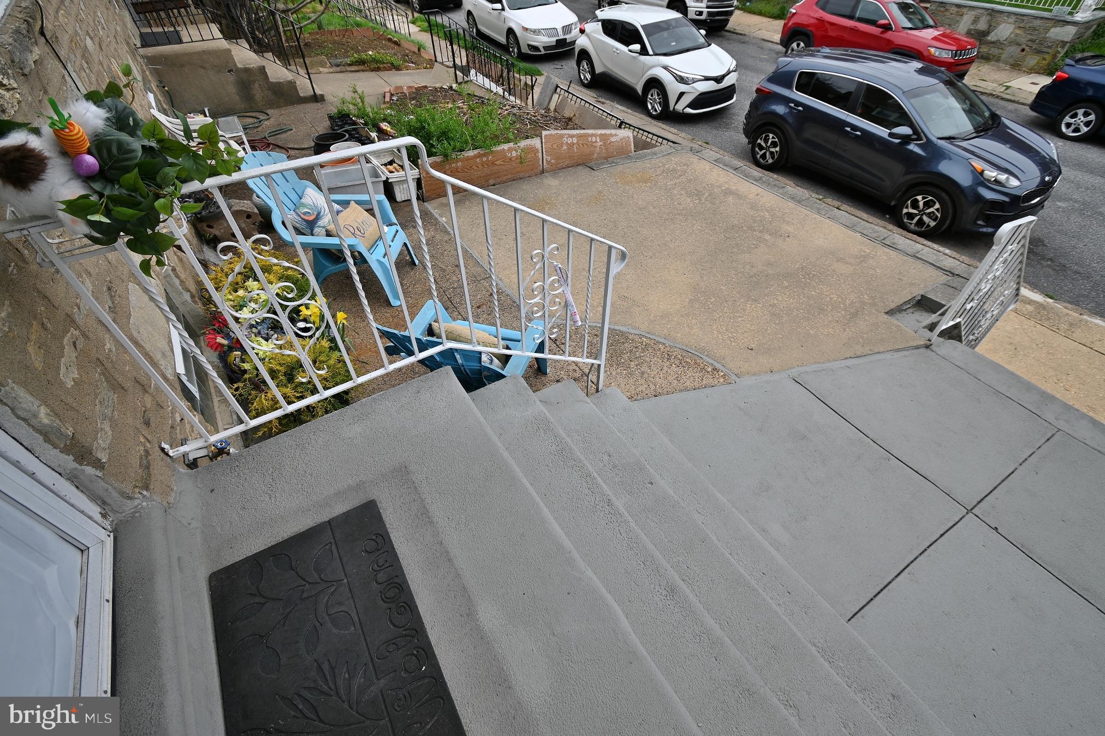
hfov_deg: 100.4
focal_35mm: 15
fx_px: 460
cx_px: 552
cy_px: 368
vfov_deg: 77.3
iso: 100
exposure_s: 1/100
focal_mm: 10
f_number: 5
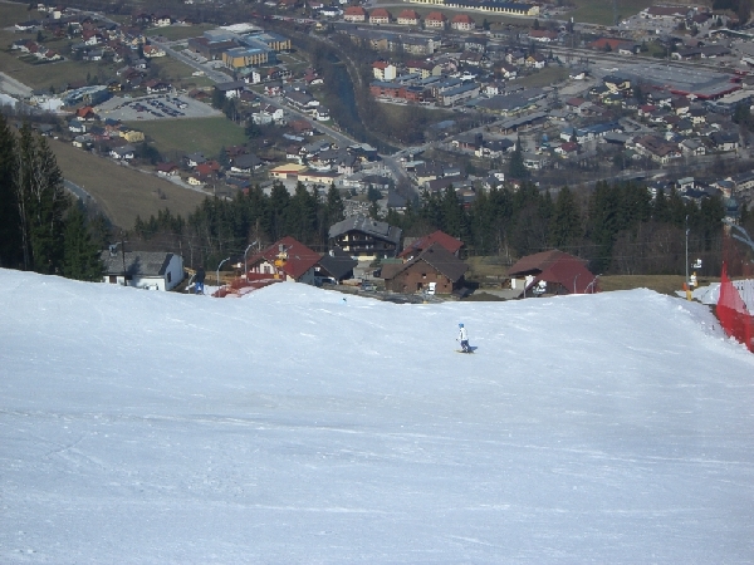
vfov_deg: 13.0
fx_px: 2483
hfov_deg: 17.3
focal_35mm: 114
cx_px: 377
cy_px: 282
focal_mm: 18.6
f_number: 8.3
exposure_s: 1/400
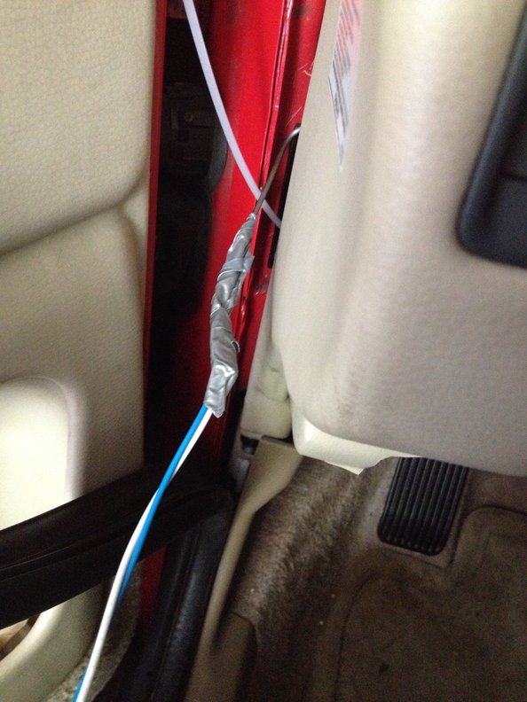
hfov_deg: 40.7
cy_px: 351
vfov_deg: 52.6
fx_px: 710
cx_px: 264
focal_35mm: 35
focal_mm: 4.28
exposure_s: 1/15
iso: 800
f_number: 2.4
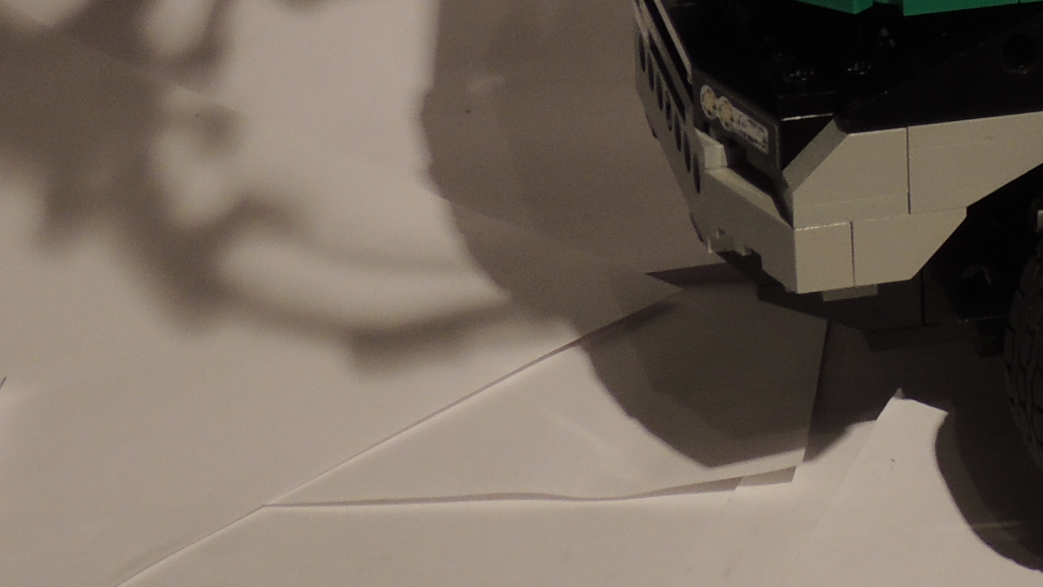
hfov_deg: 12.8
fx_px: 4425
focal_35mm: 160
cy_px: -234
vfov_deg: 7.5
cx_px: 1487
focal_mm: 8.3
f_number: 6.2
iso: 100
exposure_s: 1/2.5
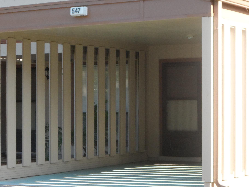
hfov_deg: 17.1
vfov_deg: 12.9
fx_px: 827
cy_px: 75
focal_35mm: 115
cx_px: 148
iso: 200
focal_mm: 12.8
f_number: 4.6
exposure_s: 1/180
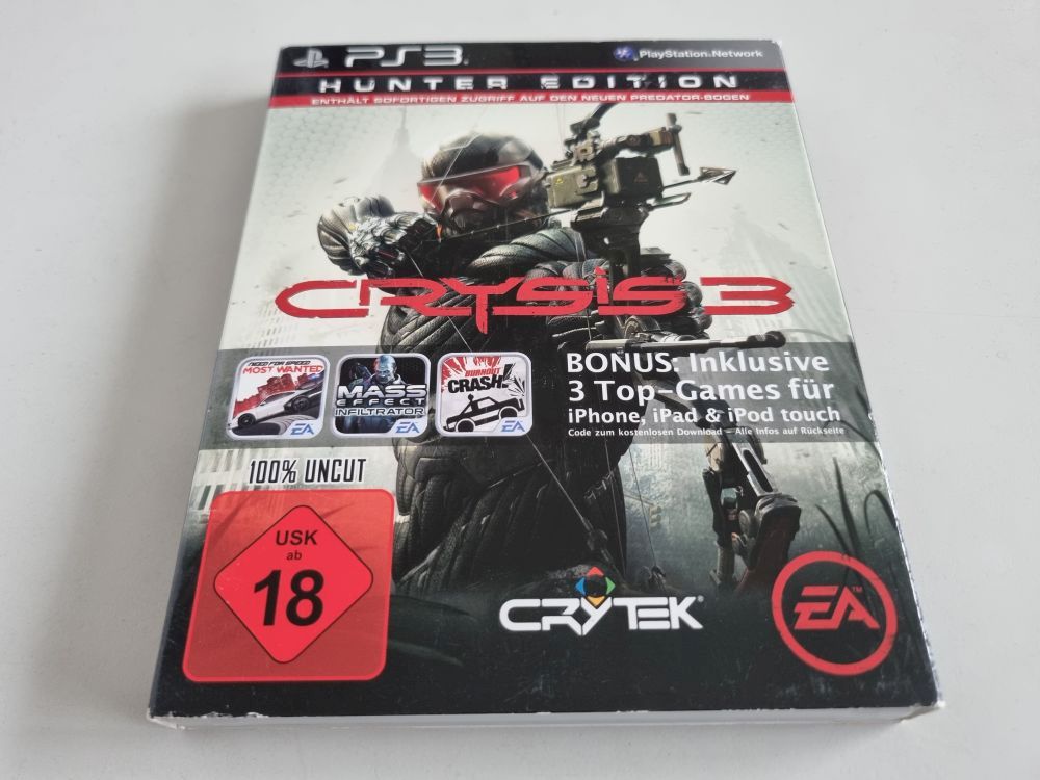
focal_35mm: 26
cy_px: 390
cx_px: 520
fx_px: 781
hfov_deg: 67.3
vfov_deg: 53.1
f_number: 1.8
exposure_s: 1/100
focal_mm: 5.4
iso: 200
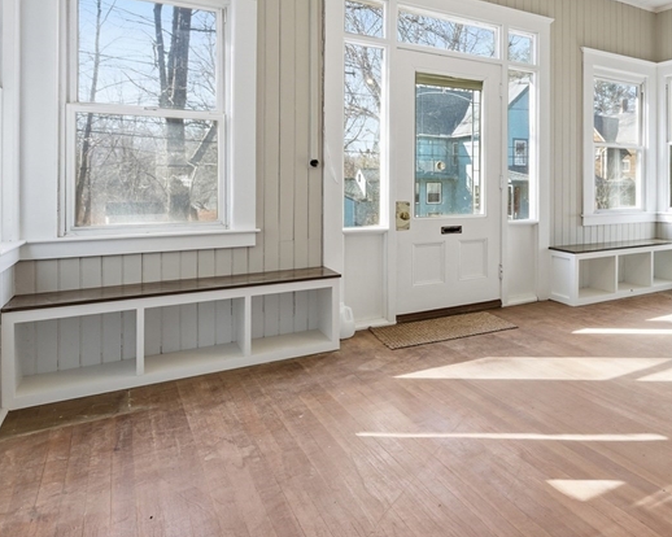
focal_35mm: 26
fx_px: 517
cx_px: 637
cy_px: 183
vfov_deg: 53.9
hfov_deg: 54.8
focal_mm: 14
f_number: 7.1
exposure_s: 1/50
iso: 100
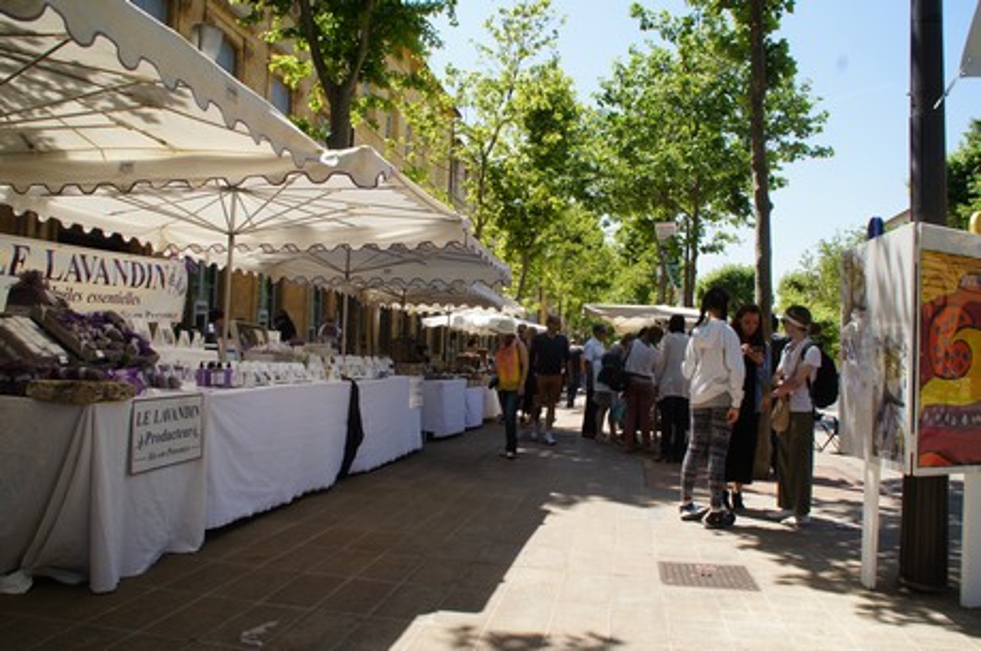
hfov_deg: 67.5
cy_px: 326
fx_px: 734
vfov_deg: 47.8
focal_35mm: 27
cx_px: 490
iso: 100
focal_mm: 18
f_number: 11
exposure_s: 1/80
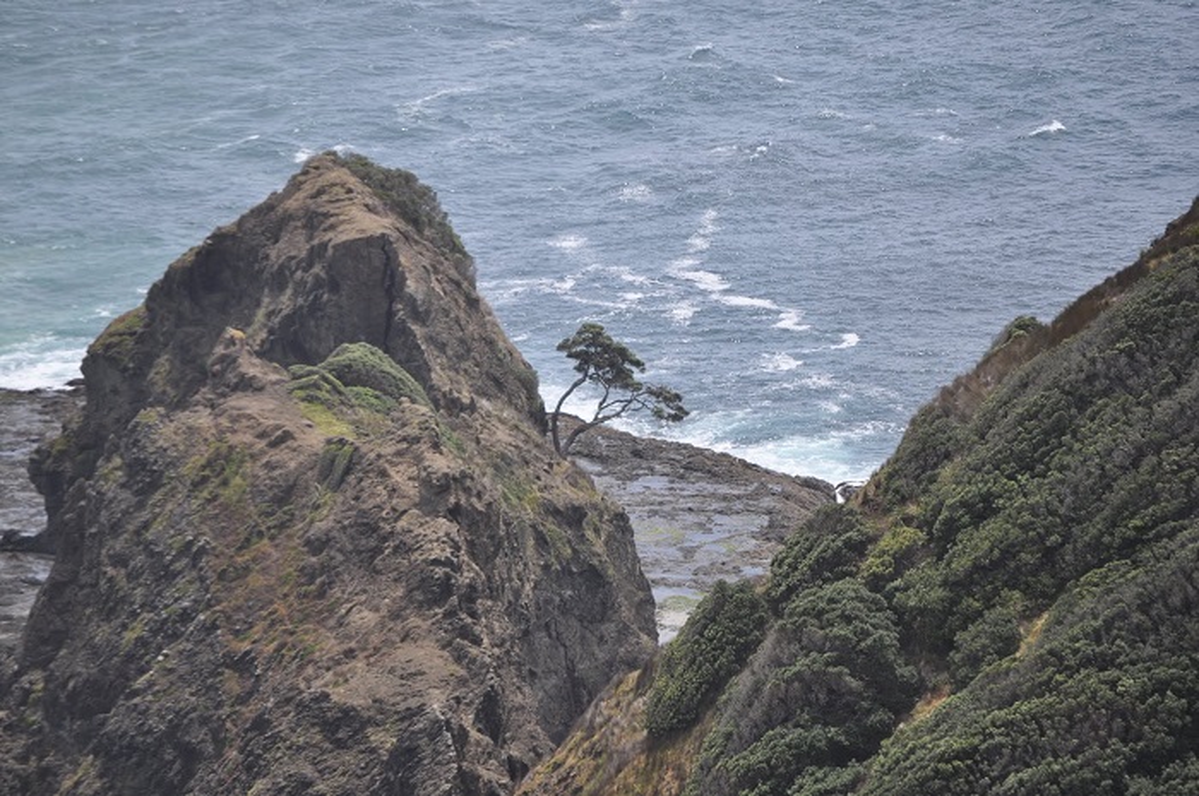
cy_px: 398
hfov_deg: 6.9
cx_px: 600
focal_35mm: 300
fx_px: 9980
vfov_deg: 4.6
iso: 200
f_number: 6.3
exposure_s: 1/640
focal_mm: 200
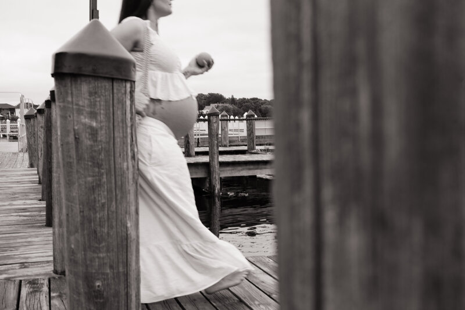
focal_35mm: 50
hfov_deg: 39.6
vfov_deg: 27.0
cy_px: 155
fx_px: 646
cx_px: 232
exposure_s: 1/100
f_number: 9
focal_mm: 50
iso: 250
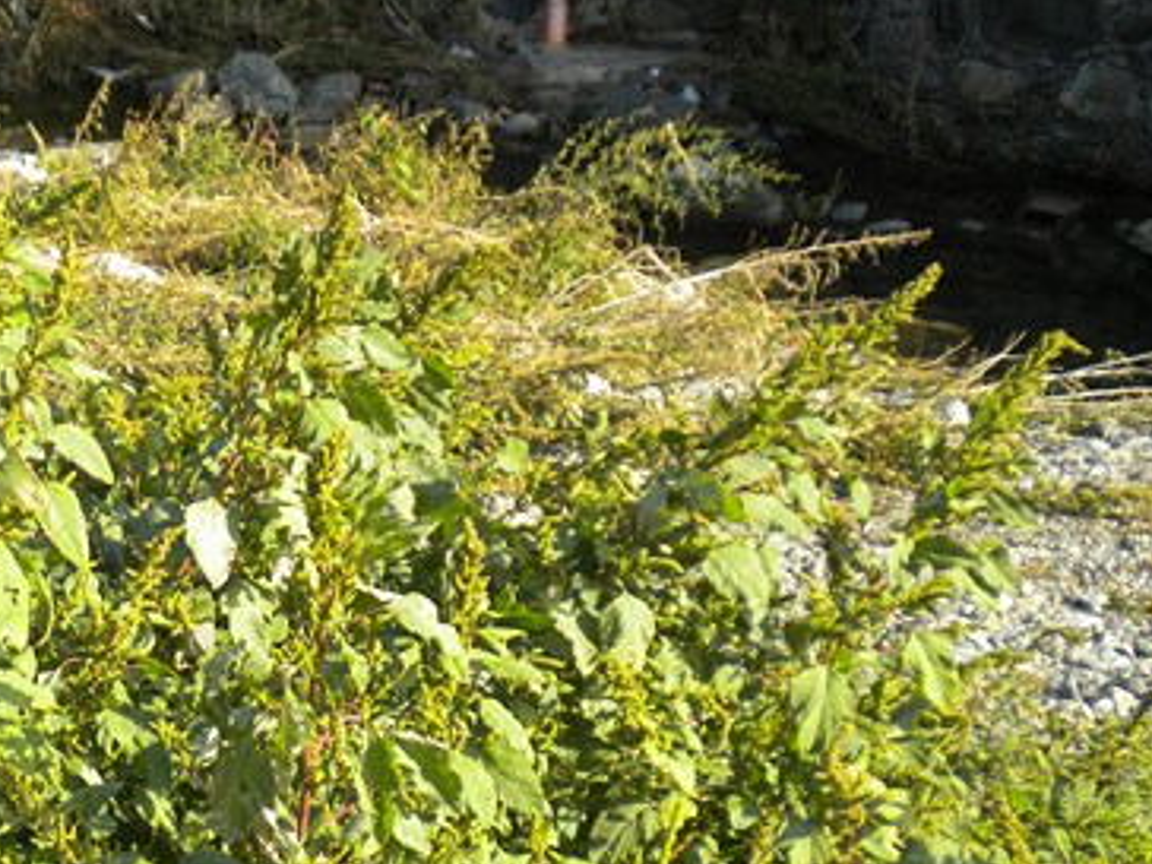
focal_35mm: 72
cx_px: 152
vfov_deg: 20.2
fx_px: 2396
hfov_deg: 26.3
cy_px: 674
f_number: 3.5
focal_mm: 7.4
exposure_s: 1/425
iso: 108
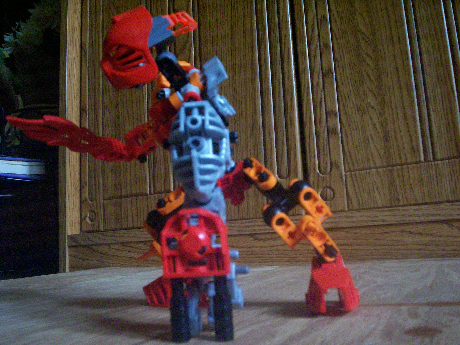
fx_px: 478
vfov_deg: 39.7
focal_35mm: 36
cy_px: 172
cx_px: 230
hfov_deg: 51.4
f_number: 4.5
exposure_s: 1/8
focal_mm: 5.9
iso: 400
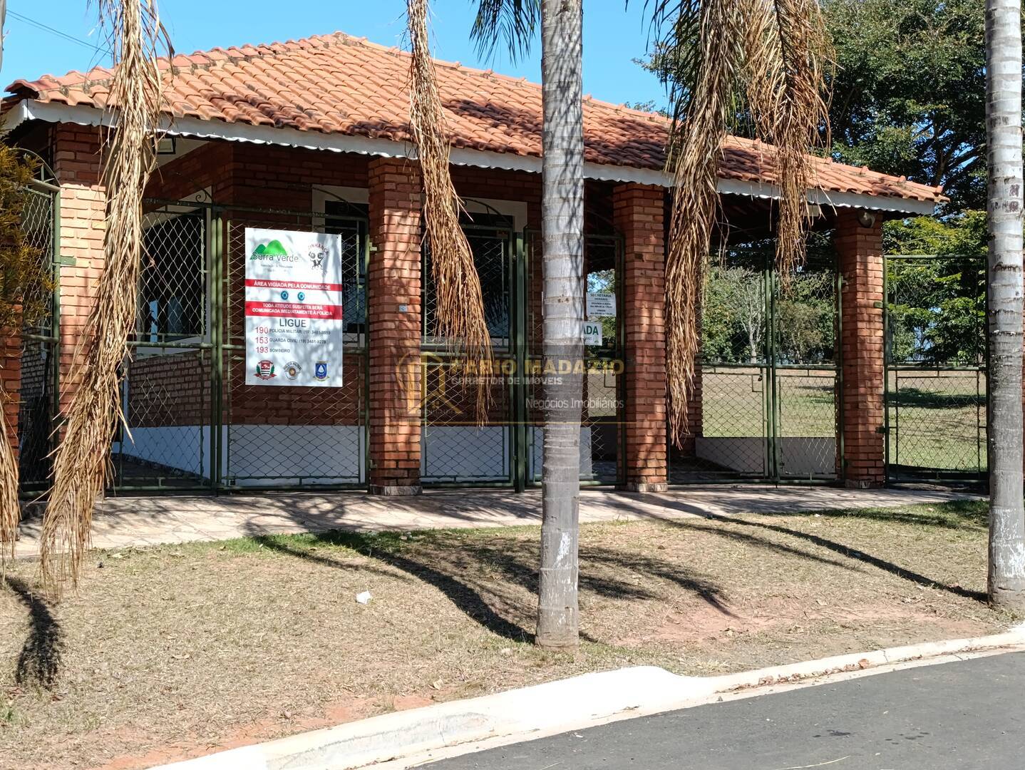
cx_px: 512
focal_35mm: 50
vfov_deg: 29.1
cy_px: 385
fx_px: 1481
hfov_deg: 38.2
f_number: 1.7
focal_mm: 4.71
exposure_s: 1/313
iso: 50
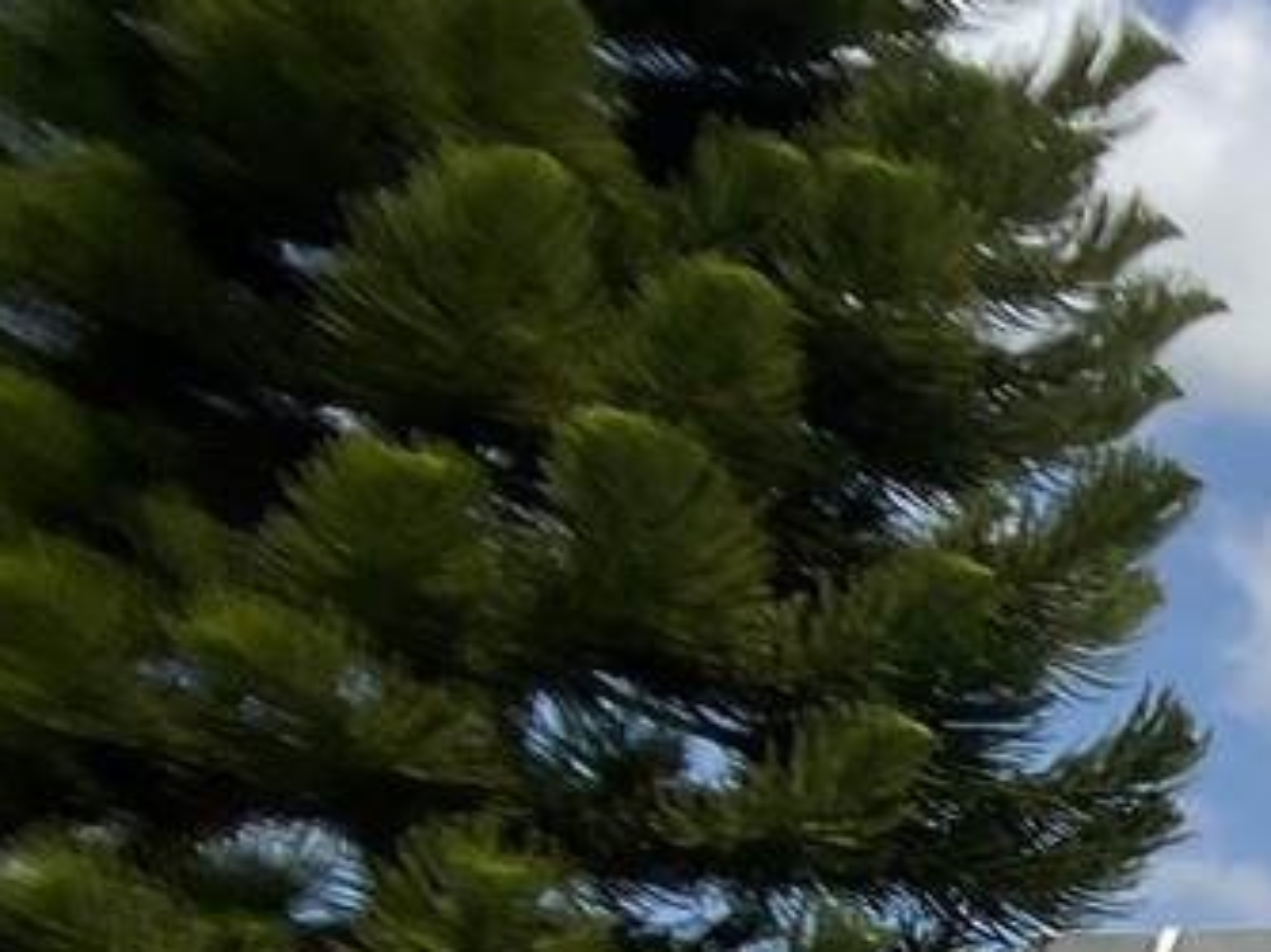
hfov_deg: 11.7
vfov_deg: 9.9
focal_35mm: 139
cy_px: 1919
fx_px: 5100
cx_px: 2999
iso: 16
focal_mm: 3
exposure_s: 1/2959
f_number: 1.8
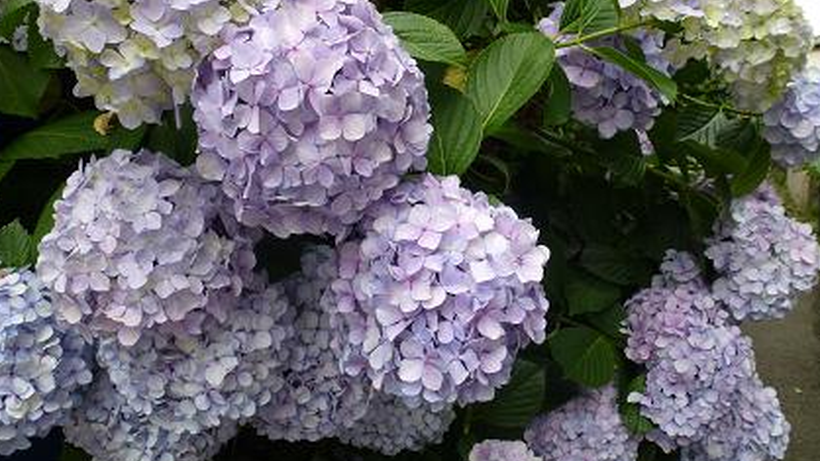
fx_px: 587
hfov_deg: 69.9
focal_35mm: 27
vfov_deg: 42.9
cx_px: 410
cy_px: 239
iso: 100
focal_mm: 4.3
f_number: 4
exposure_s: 1/160
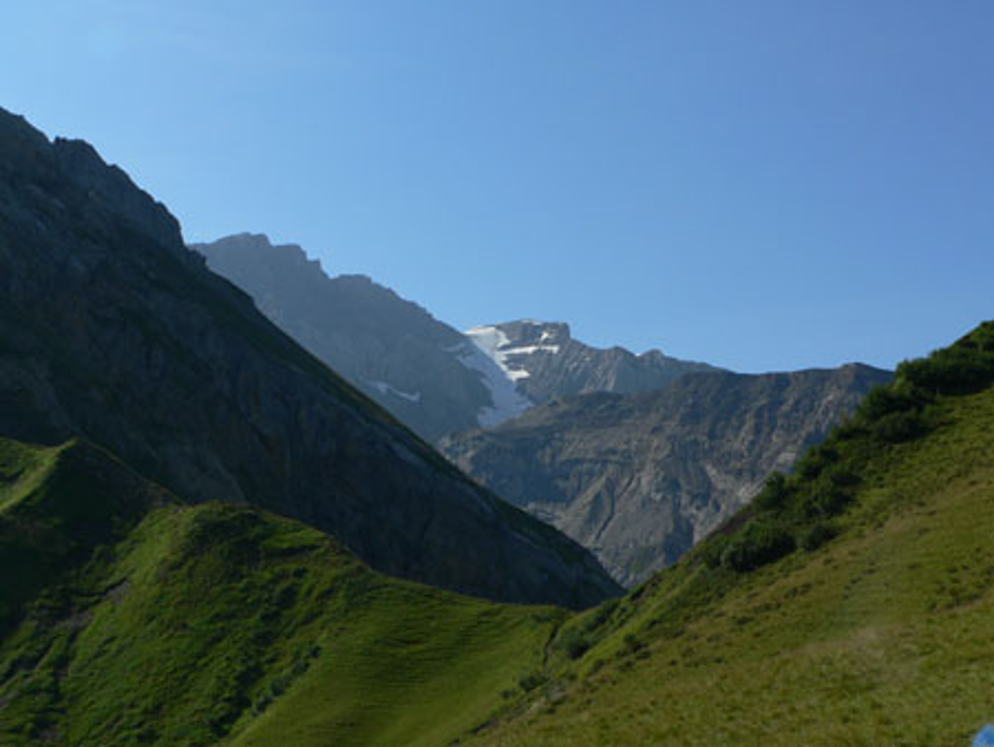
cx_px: 497
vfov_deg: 26.6
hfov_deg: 34.9
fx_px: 1580
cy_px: 374
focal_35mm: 55
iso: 80
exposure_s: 1/500
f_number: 5.6
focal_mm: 9.1
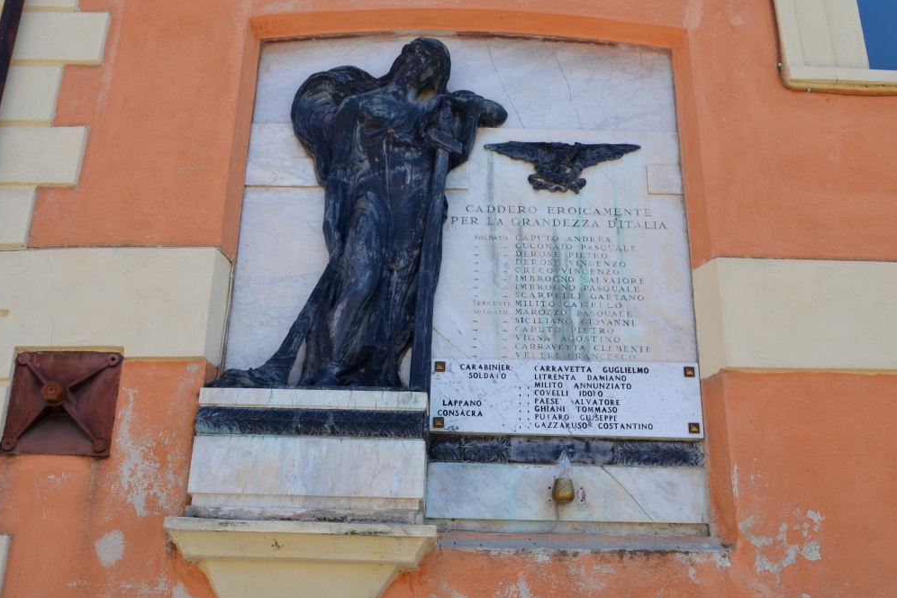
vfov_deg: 33.4
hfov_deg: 48.5
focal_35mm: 40
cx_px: 451
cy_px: 304
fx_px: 997
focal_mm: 26
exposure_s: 1/250
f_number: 8
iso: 160
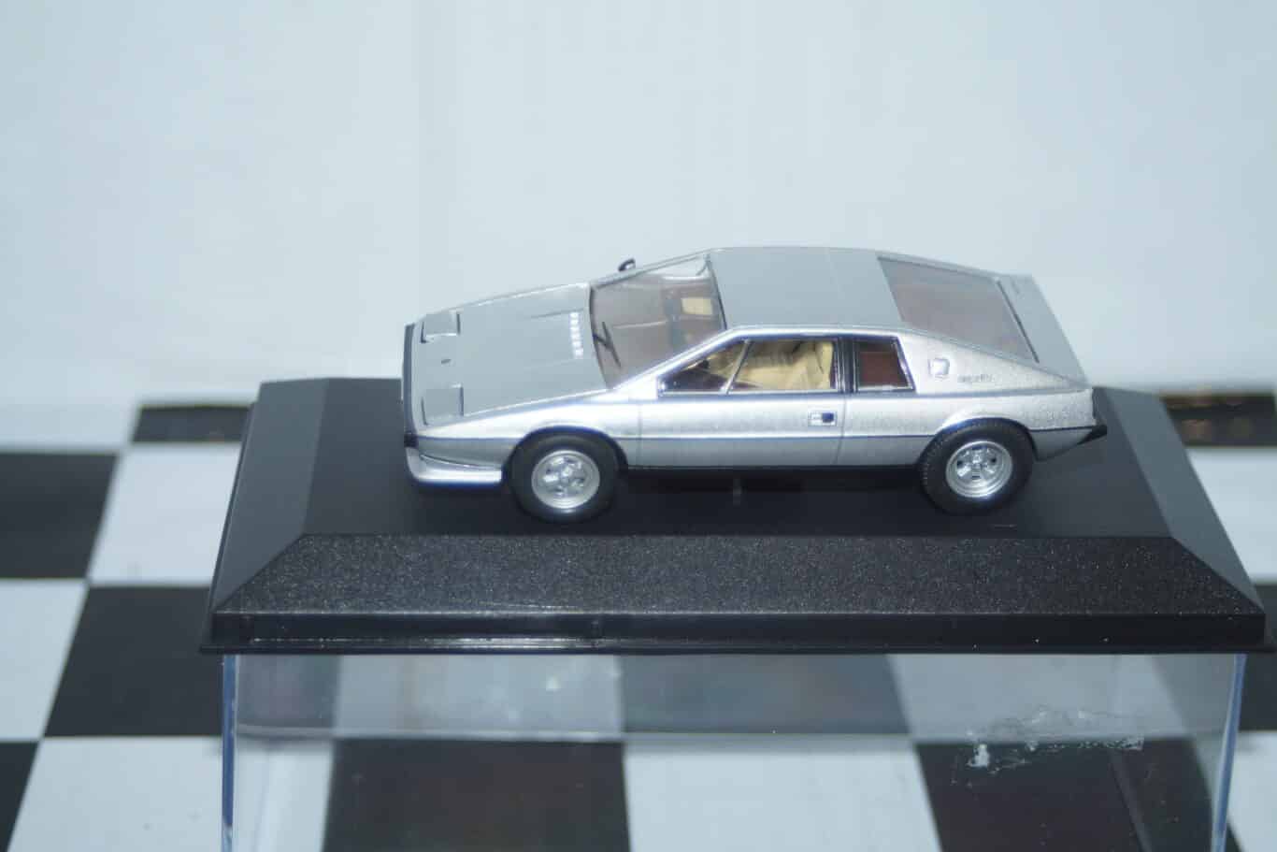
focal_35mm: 68
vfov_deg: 20.2
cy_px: 426
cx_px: 638
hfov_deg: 29.9
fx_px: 2394
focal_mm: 45
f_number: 4.5
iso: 200
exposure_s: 1/100
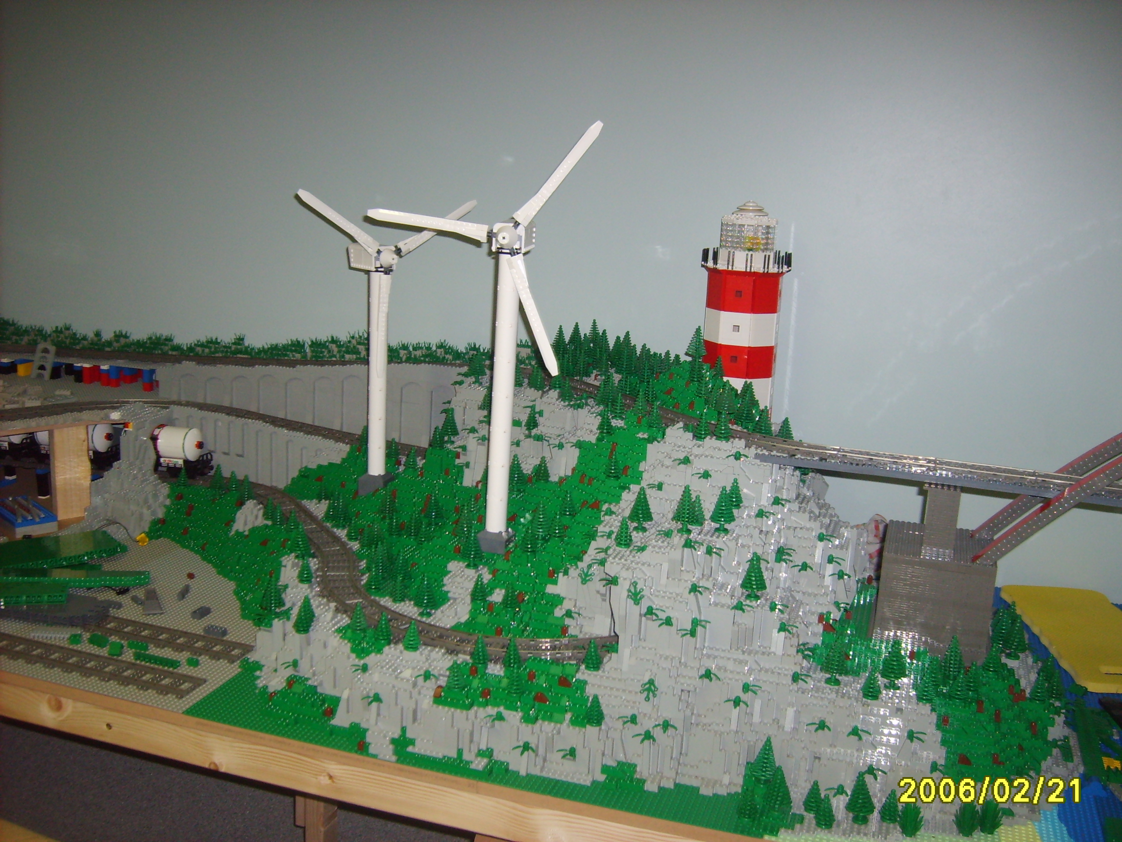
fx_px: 1134
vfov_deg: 40.7
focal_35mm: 35
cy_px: 421
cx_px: 561
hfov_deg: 52.6
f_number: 2.8
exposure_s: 1/45
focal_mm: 5.8
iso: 100
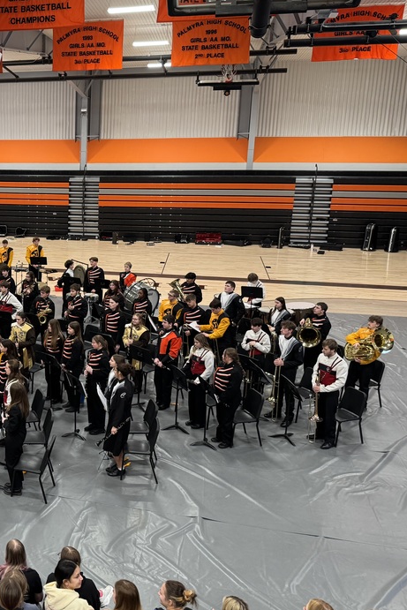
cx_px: 21
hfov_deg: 33.5
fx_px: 627
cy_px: 290
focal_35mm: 37
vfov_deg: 51.9
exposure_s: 1/120
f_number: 1.78
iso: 200
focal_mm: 6.76
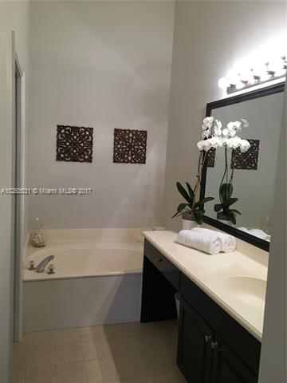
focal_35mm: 29
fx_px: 321
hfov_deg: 48.2
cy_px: 192
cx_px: 144
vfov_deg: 61.7
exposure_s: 1/30
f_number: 2.2
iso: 40
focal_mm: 4.15
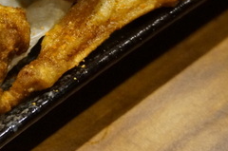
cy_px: -25
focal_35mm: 104
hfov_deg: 18.7
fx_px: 657
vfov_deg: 12.8
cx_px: -38
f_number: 4.5
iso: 3200
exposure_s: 1/60
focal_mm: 26
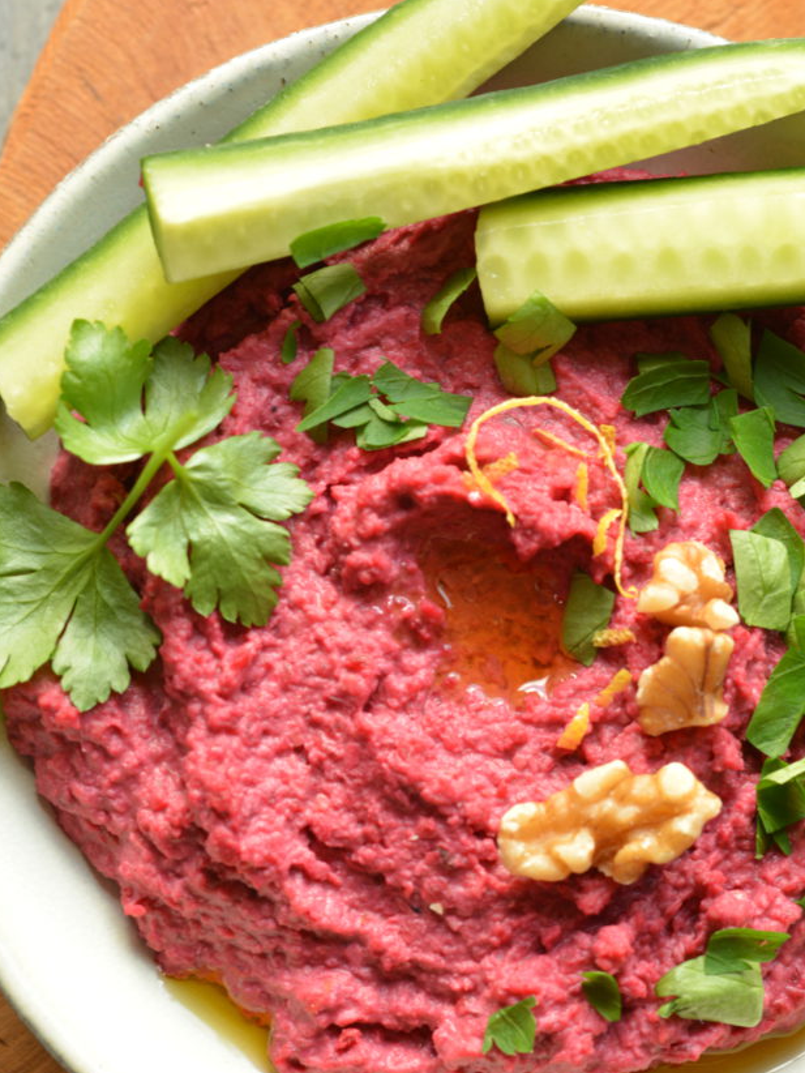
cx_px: 396
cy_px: 633
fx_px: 5845
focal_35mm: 189
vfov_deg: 10.5
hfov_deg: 7.9
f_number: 8
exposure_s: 1/13
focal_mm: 105
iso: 200
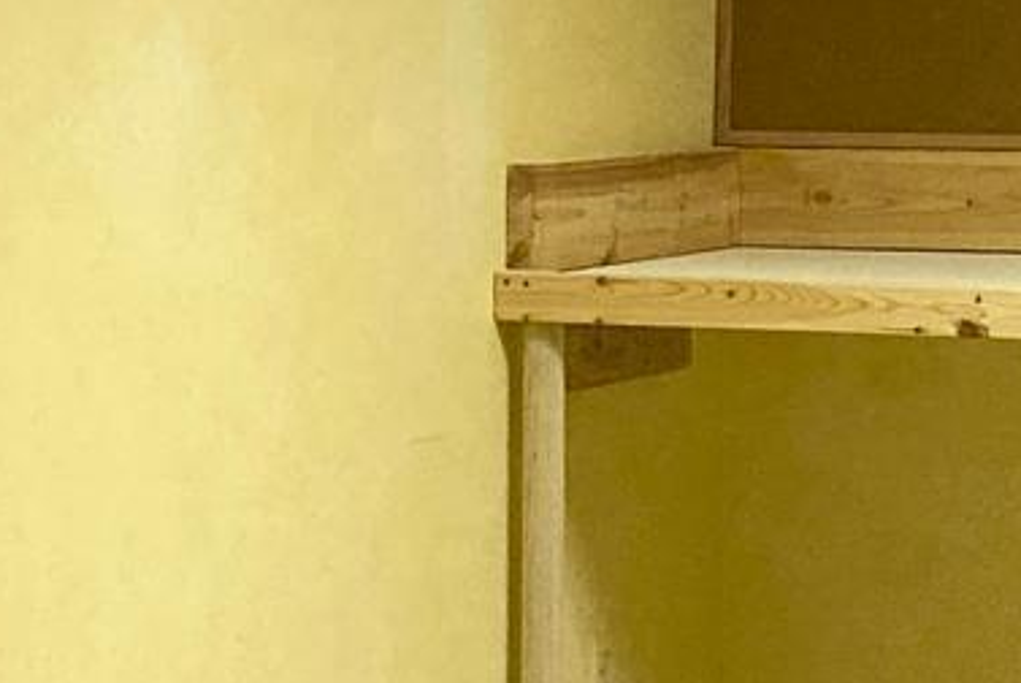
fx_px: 4484
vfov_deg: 8.7
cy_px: 84
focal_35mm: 158
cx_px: 961
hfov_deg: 12.9
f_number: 1.8
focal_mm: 3.99
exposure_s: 1/60
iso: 250
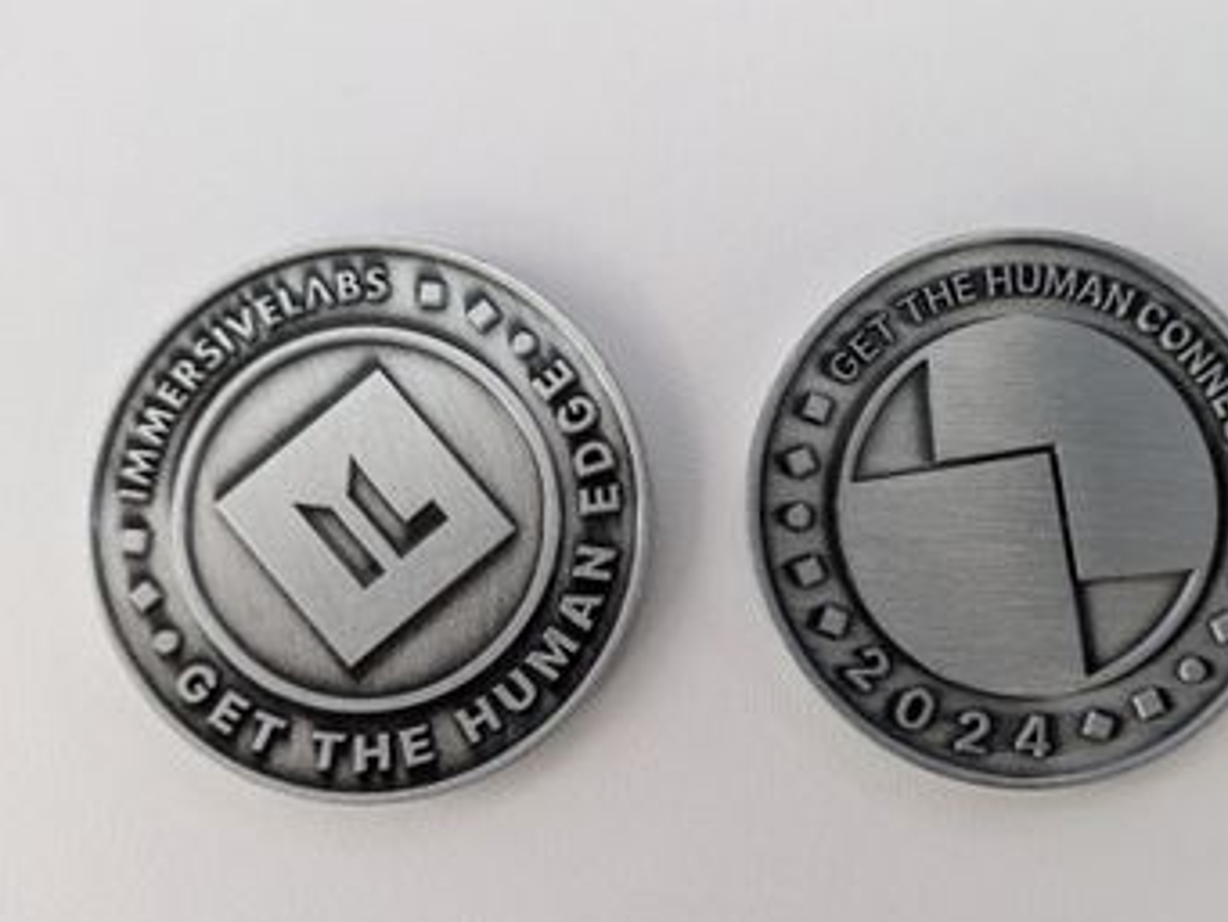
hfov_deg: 55.0
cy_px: 515
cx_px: 720
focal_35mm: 33
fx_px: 1171
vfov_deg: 42.9
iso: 169
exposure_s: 1/100
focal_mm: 5.43
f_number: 1.89
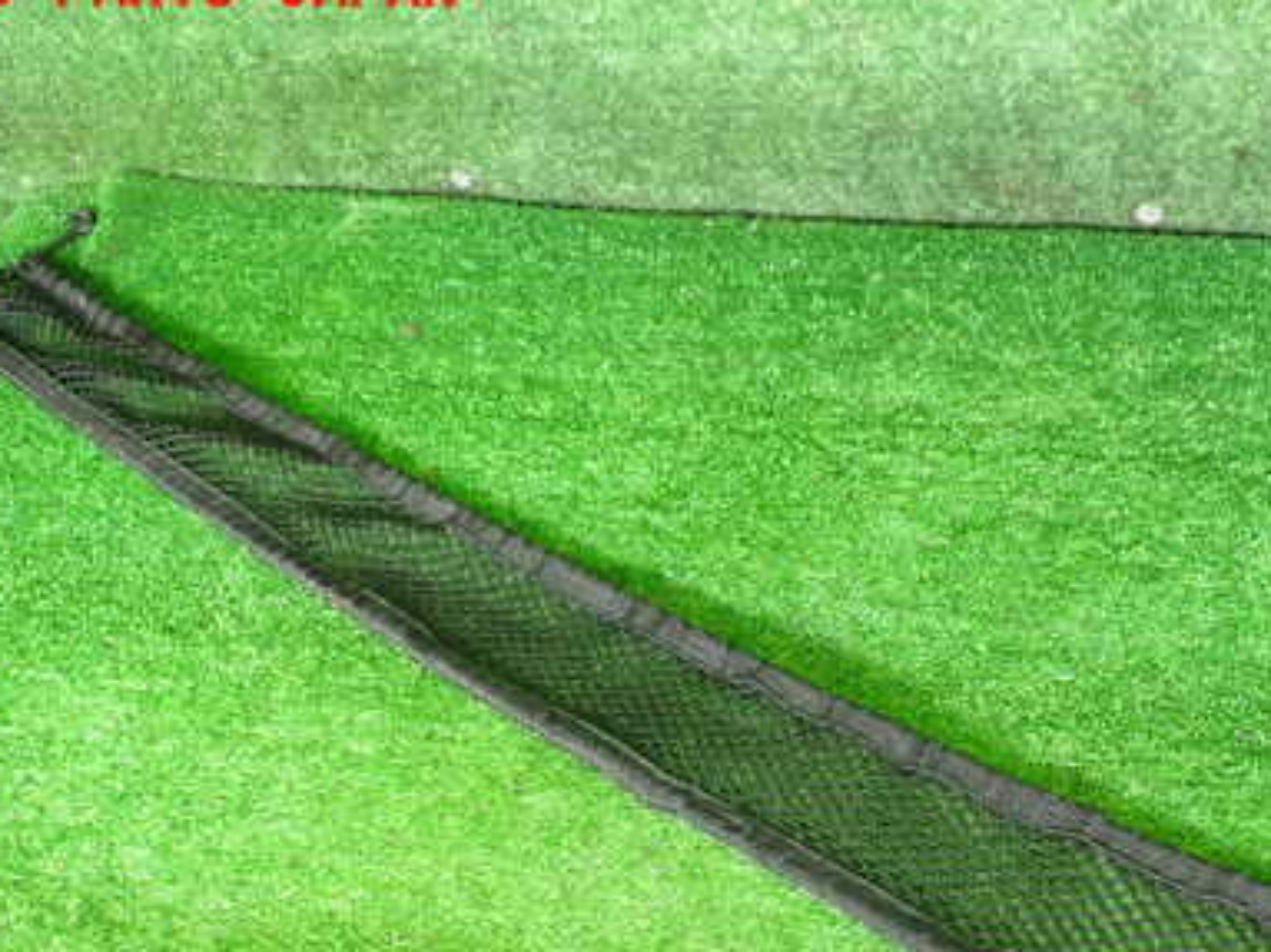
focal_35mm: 47
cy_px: 690
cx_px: 850
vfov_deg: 30.4
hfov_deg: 39.9
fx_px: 1725
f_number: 2.3
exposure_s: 1/30
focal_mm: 5.4
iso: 500
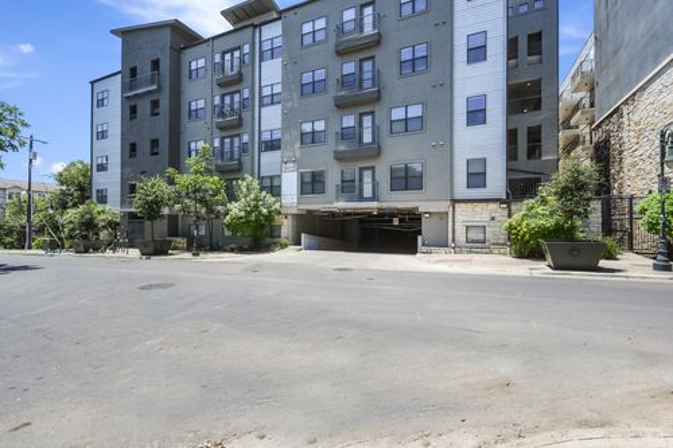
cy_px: 224
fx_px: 308
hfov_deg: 95.0
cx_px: 336
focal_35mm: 16
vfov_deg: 72.0
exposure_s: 1/640
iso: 200
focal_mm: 11
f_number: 7.1
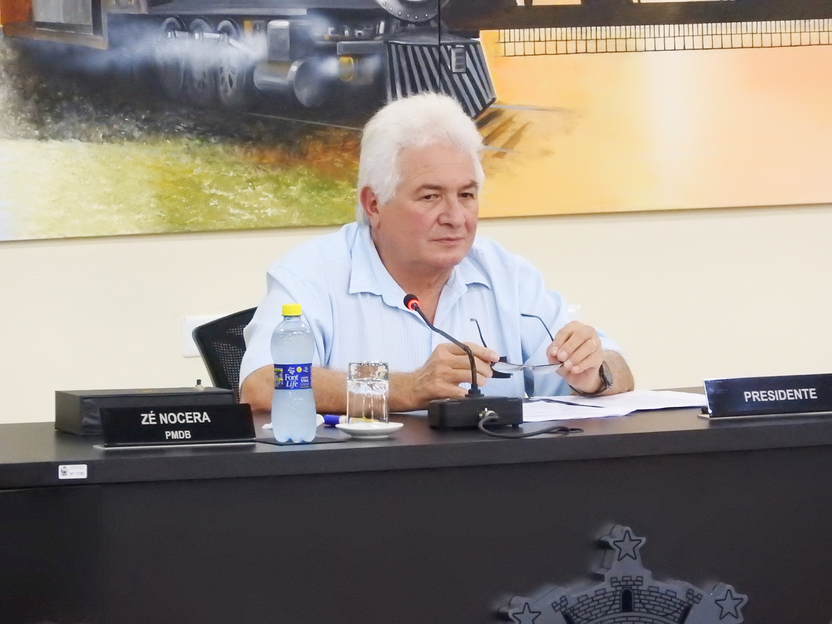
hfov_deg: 4.0
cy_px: 312
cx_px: 416
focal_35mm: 500
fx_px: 12019
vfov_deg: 3.0
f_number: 5.6
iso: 1600
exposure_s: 1/20
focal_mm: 89.6
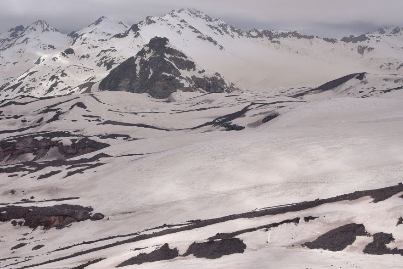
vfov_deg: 18.4
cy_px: 80
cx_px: 130
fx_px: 829
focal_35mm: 74
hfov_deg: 27.2
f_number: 16
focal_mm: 50
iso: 160
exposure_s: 1/250
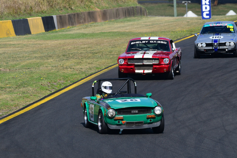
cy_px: 79
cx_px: 118
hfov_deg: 4.7
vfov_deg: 3.2
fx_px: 2865
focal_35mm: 435
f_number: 10
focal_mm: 290
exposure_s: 1/640
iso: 250
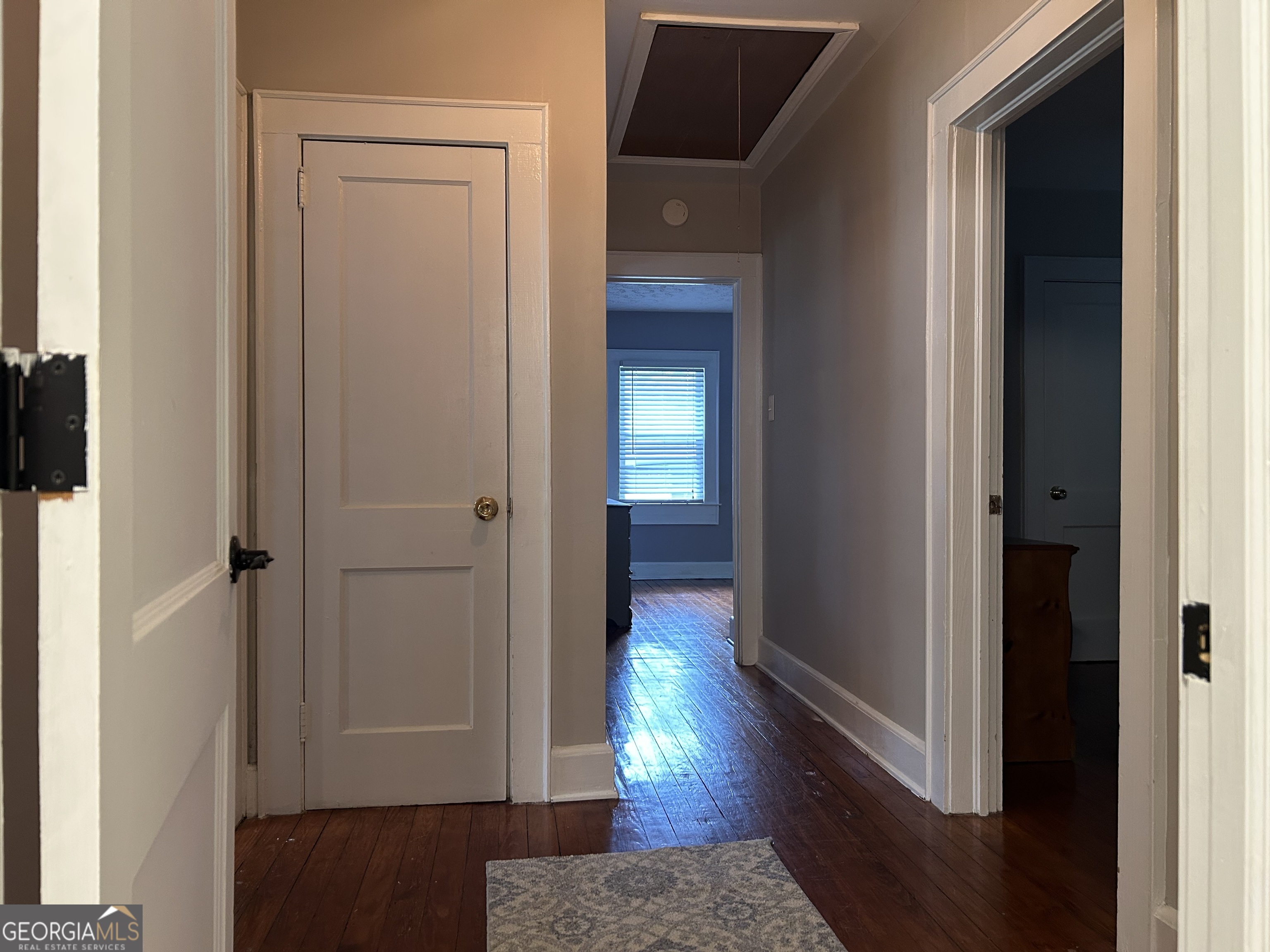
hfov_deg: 67.3
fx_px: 954
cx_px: 635
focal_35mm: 26
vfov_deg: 53.1
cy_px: 476
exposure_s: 1/60
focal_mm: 5.7
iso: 250
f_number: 1.5
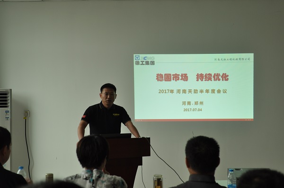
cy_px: 94
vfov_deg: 28.0
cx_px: 142
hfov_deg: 41.2
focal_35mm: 48
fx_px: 378
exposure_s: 1/80
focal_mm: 32
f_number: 4.5
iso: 400
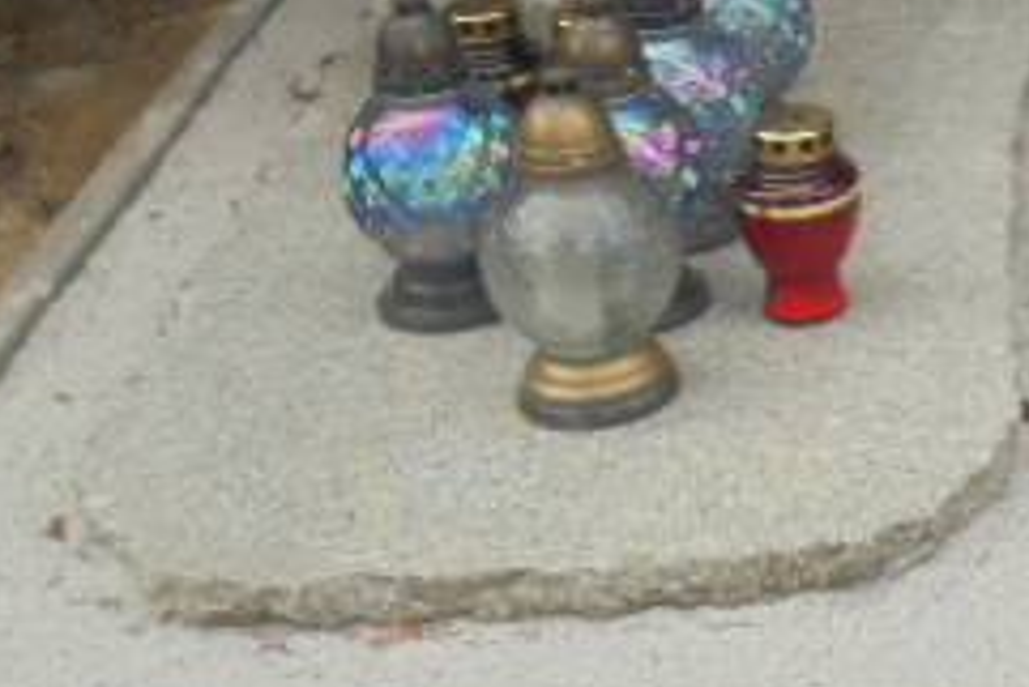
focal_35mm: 105
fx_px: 3003
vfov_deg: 12.9
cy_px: -4
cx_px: 1242
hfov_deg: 18.4
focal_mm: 6.9
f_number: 4.2
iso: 100
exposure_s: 1/160
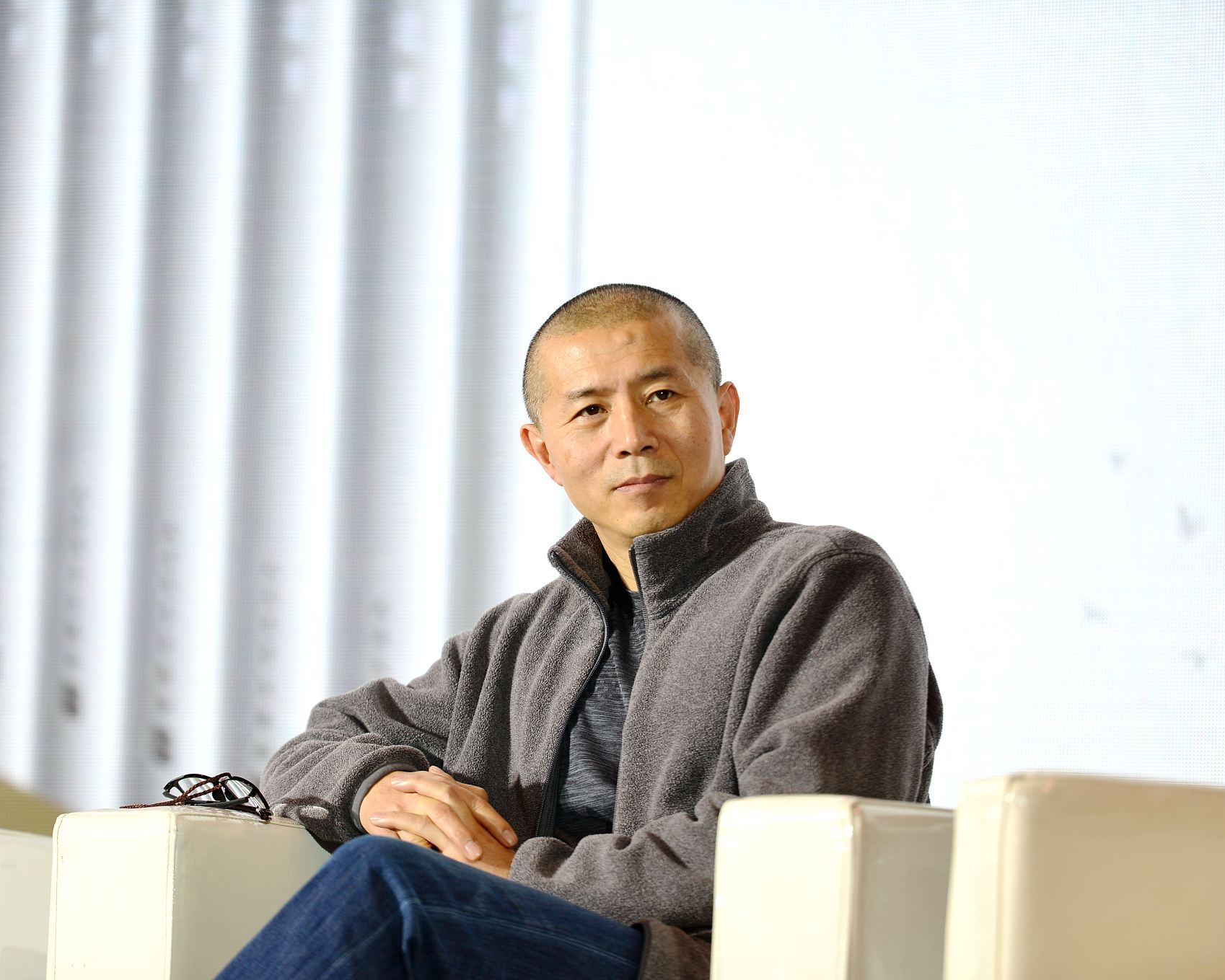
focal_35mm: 215
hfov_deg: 9.0
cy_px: 491
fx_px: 7796
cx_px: 496
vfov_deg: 7.2
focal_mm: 190
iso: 250
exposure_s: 1/160
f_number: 2.8
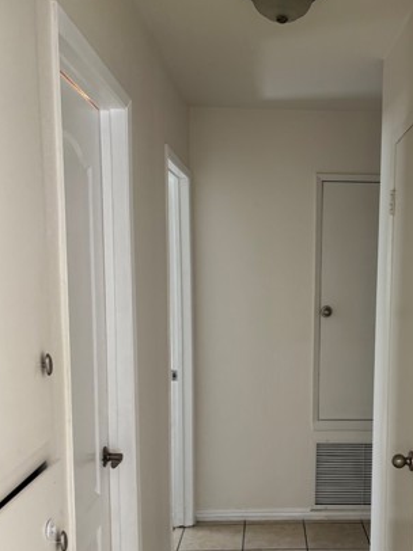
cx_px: 317
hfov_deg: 34.3
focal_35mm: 41
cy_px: 339
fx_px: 653
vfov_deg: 45.5
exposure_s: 1/60
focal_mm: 5.96
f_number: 1.6
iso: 100
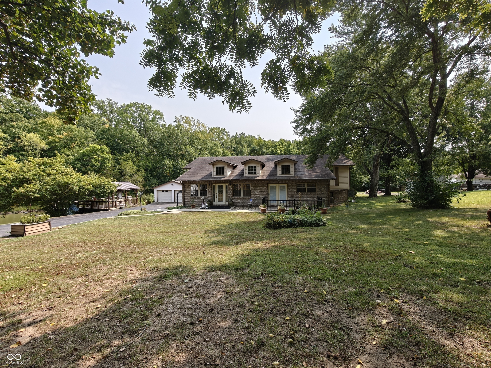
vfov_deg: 81.7
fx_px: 213
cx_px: 246
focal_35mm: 15
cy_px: 184
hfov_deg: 98.2
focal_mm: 2.3
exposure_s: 1/209
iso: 50
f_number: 2
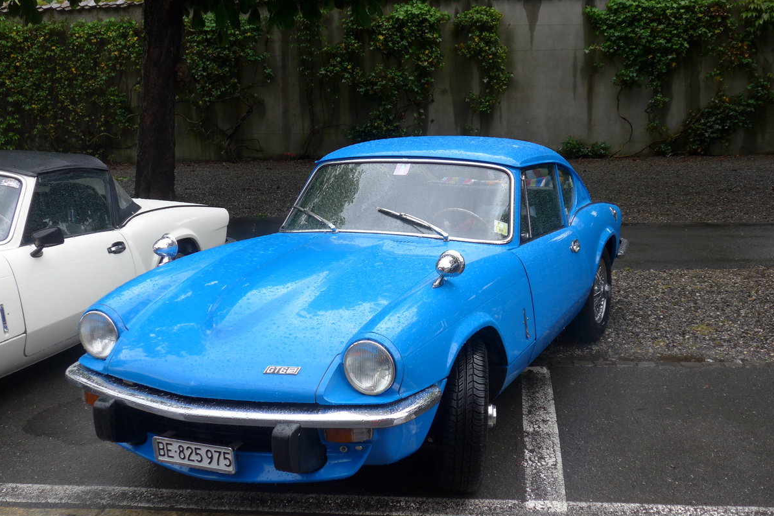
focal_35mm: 46
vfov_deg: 29.2
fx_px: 989
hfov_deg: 42.7
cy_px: 270
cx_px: 386
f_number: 2.8
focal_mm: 9
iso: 80
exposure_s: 1/125
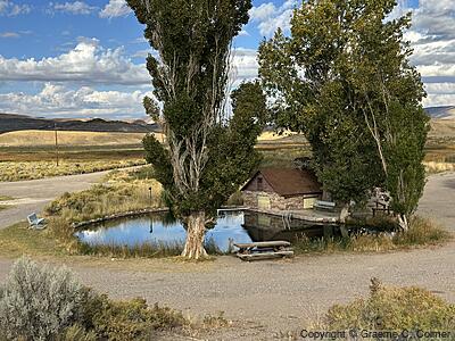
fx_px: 631
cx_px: 228
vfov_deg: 30.3
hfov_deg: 39.7
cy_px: 170
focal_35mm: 48
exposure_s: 1/2597
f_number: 1.78
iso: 64
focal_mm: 6.86
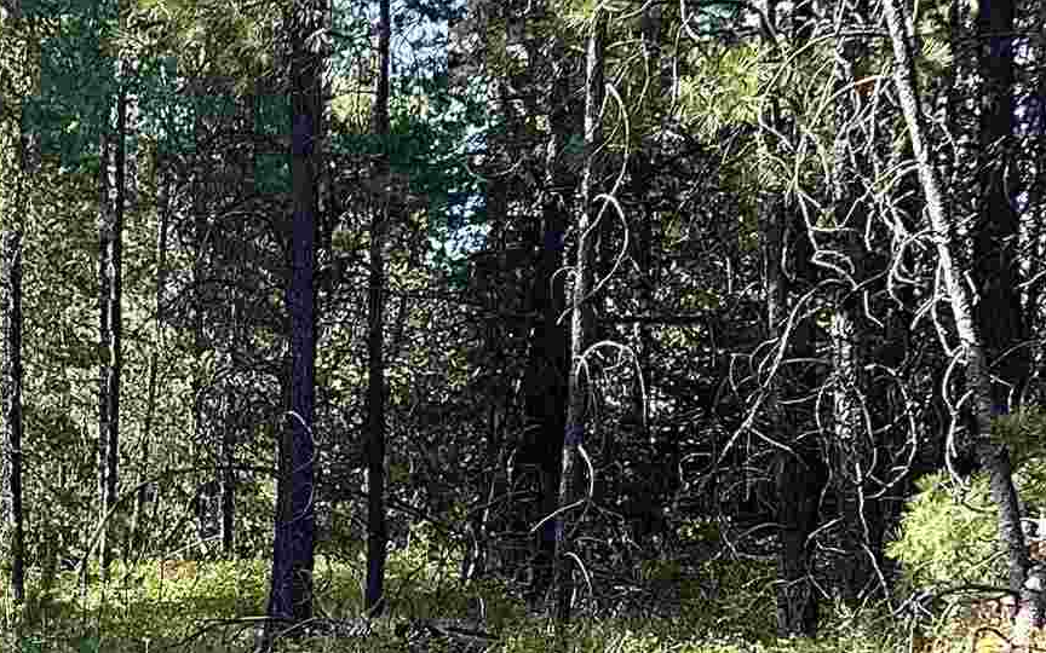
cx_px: 41
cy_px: 618
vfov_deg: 13.2
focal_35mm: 98
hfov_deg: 20.6
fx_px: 2794
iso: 50
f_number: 1.5
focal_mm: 5.7
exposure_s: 1/780
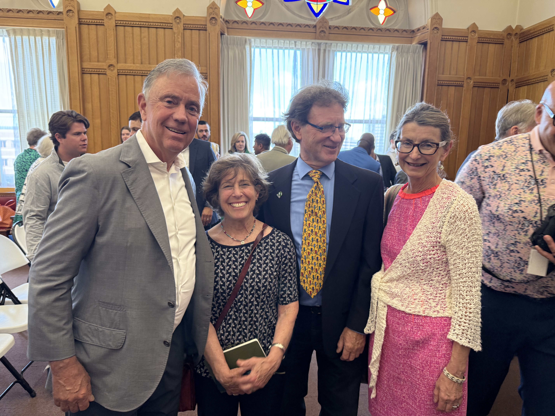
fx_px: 385
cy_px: 208
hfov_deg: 71.6
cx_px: 278
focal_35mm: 24
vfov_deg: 56.8
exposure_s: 1/69
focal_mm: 6.76
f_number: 1.78
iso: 200
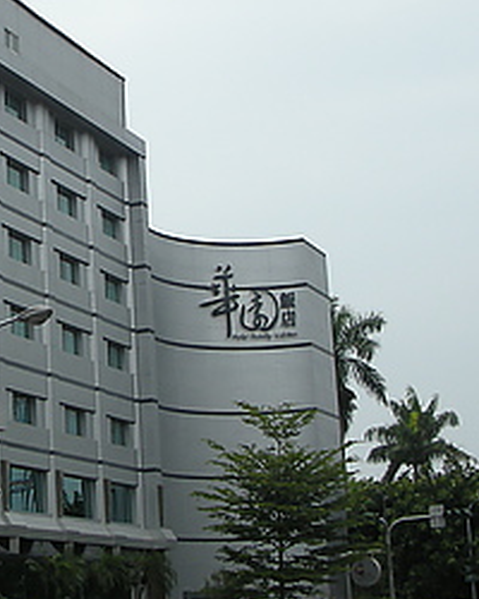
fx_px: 1453
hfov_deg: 18.2
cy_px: 192
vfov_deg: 23.2
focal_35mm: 82
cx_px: -10
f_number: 7.9
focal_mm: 5.8
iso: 50
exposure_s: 1/185
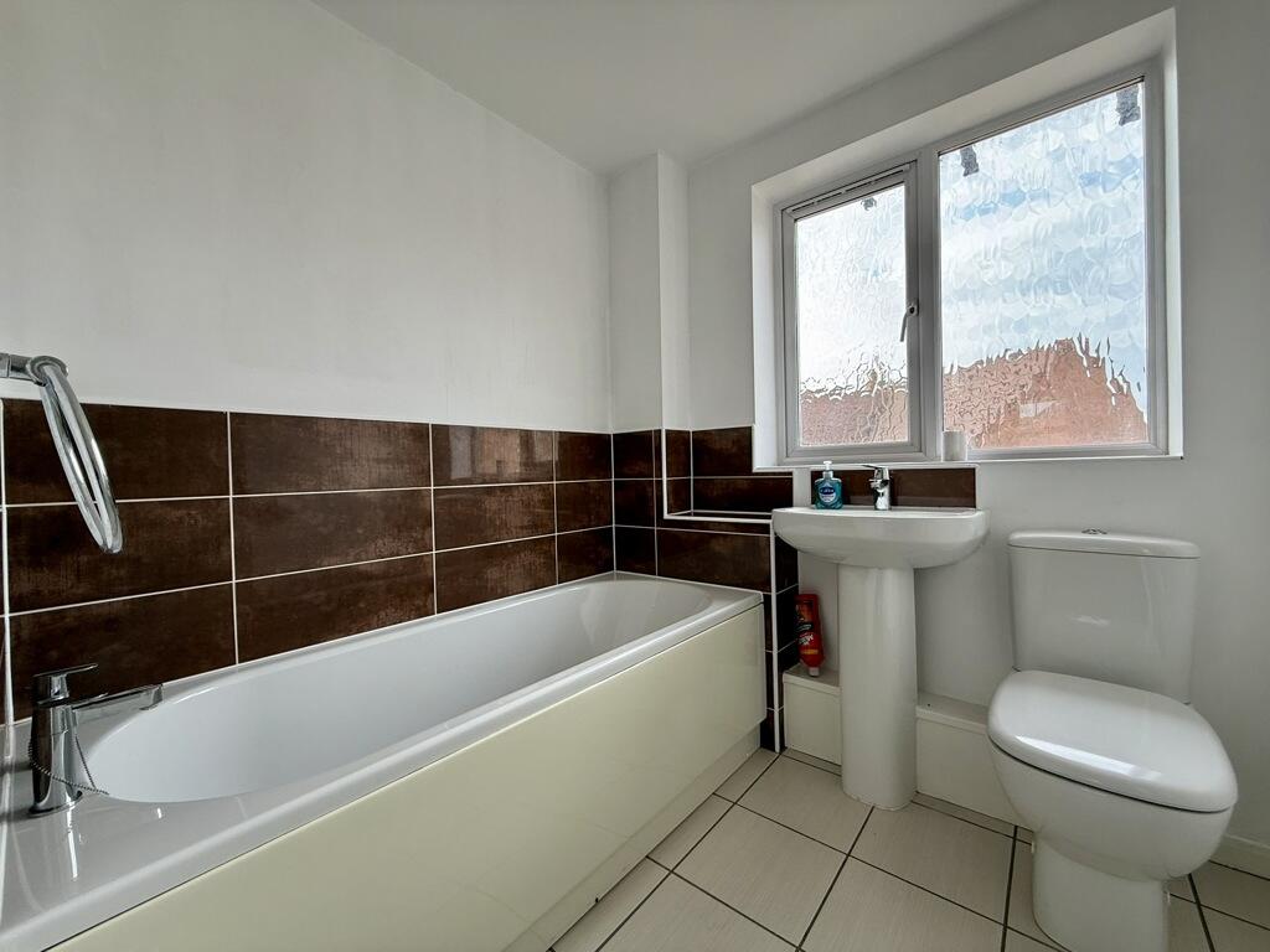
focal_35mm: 14
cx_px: 635
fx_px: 514
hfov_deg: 102.1
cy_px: 476
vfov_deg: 85.7
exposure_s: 1/99
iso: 50
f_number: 2.2
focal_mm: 2.22
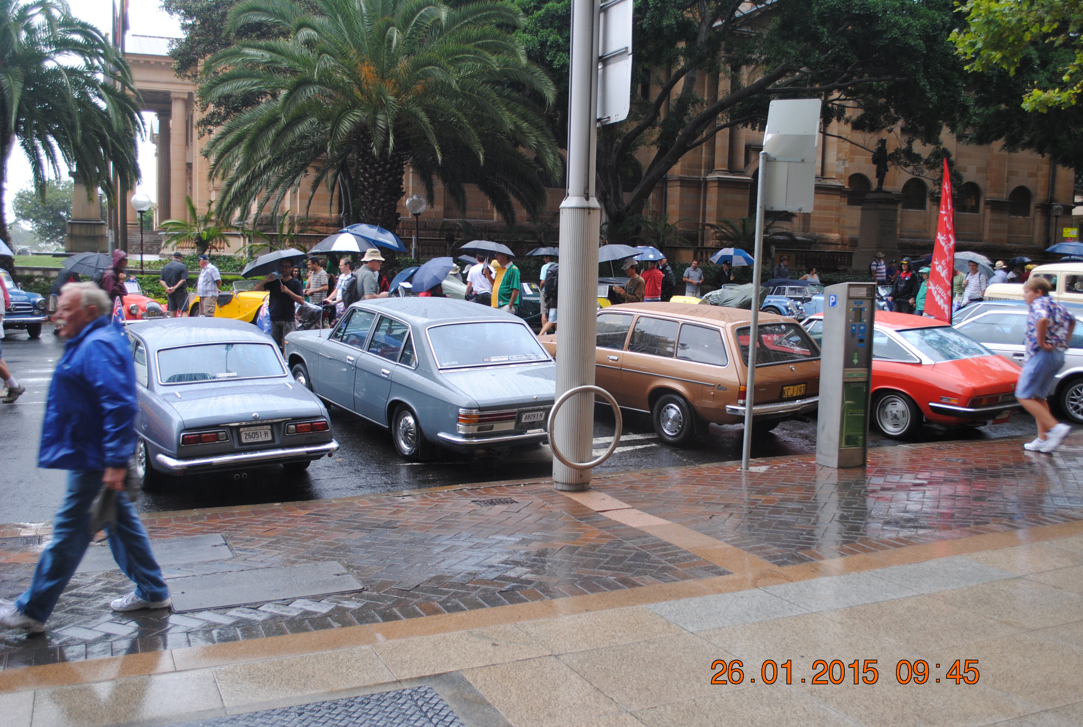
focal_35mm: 36
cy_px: 364
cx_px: 542
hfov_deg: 53.0
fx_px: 1085
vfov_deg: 37.0
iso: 200
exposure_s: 1/50
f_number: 4
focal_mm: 24
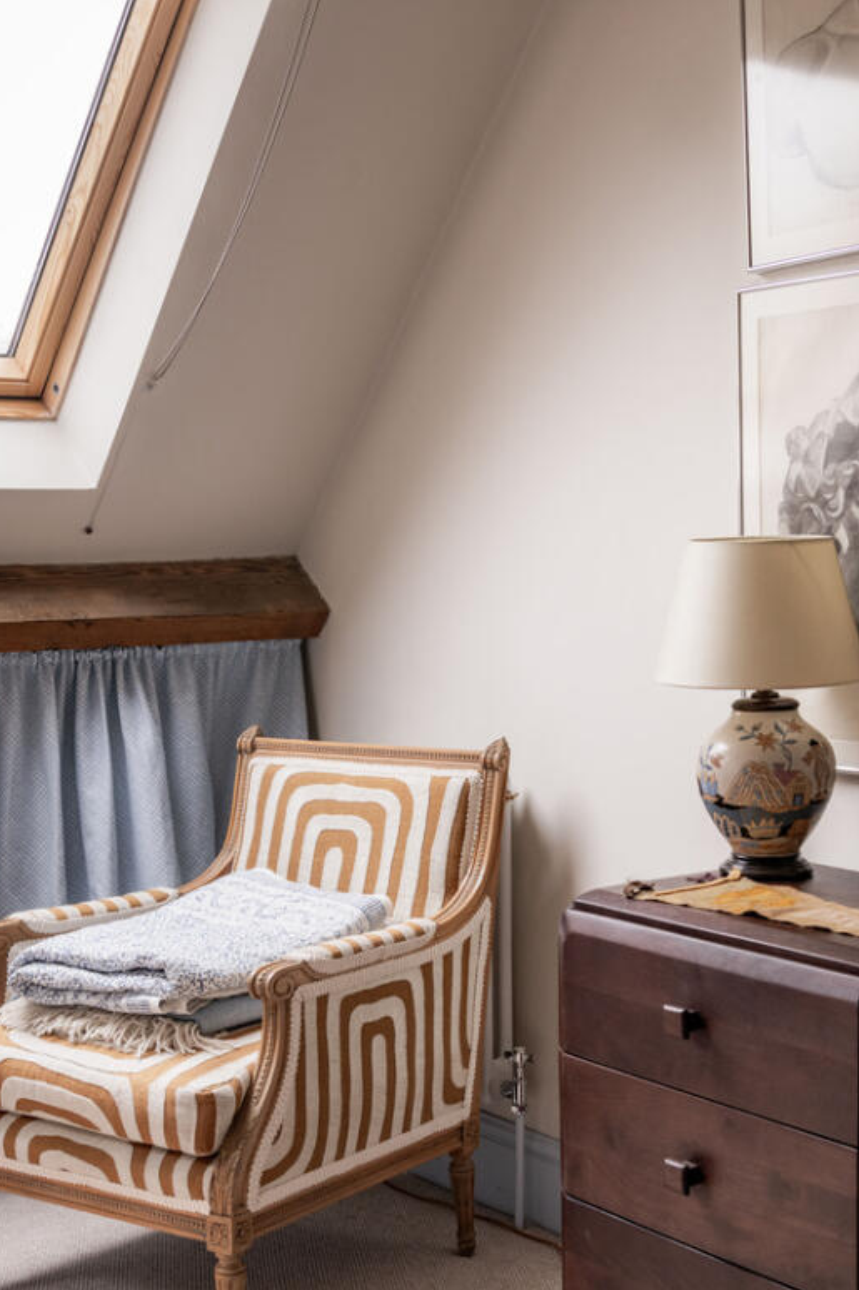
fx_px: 1898
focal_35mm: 53
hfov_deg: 25.5
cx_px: 495
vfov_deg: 37.5
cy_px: 719
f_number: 8
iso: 500
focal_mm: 40
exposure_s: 1/20
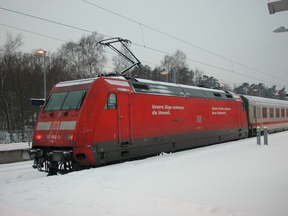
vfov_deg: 35.1
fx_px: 341
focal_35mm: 41
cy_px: 108
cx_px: 144
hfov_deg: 45.8
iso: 100
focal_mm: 10.5
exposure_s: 1/33.7
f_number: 3.2
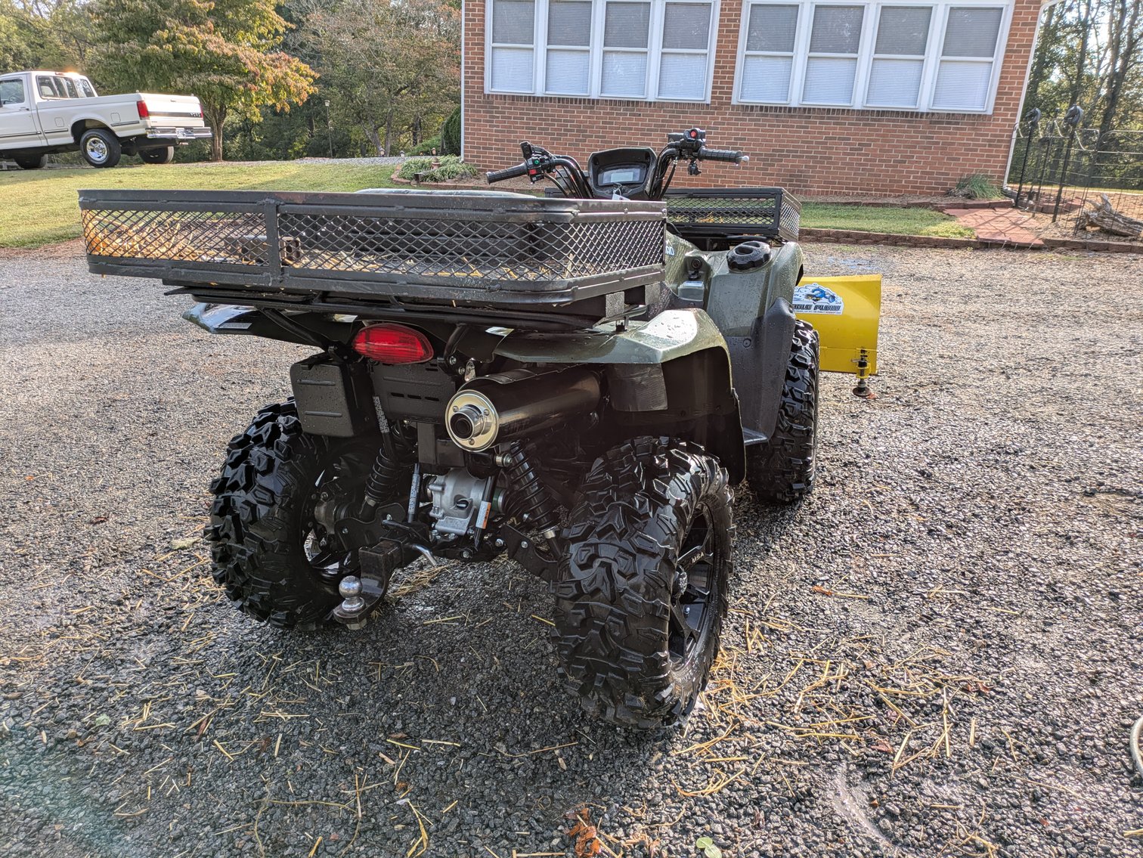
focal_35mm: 25
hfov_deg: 69.4
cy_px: 429
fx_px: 826
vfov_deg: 54.9
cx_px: 572
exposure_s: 1/530
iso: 43
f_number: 1.89
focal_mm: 5.43
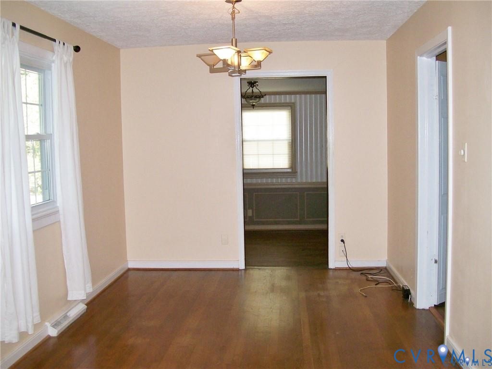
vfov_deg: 39.7
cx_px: 246
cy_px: 184
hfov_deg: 51.4
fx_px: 512
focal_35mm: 36
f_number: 2.7
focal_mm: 6
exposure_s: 1/64
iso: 140
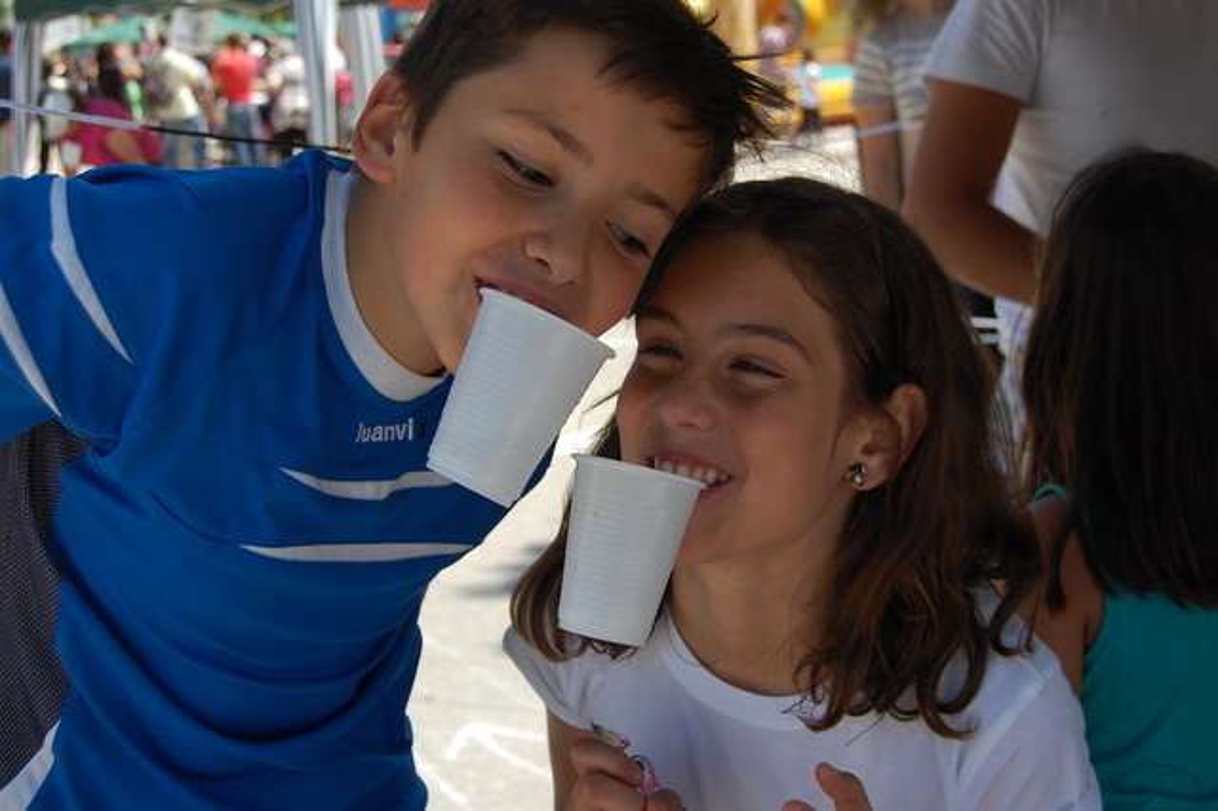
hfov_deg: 35.1
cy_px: 406
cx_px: 609
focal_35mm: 57
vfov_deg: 23.8
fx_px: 1927
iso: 400
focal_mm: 38
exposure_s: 1/800
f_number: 4.8
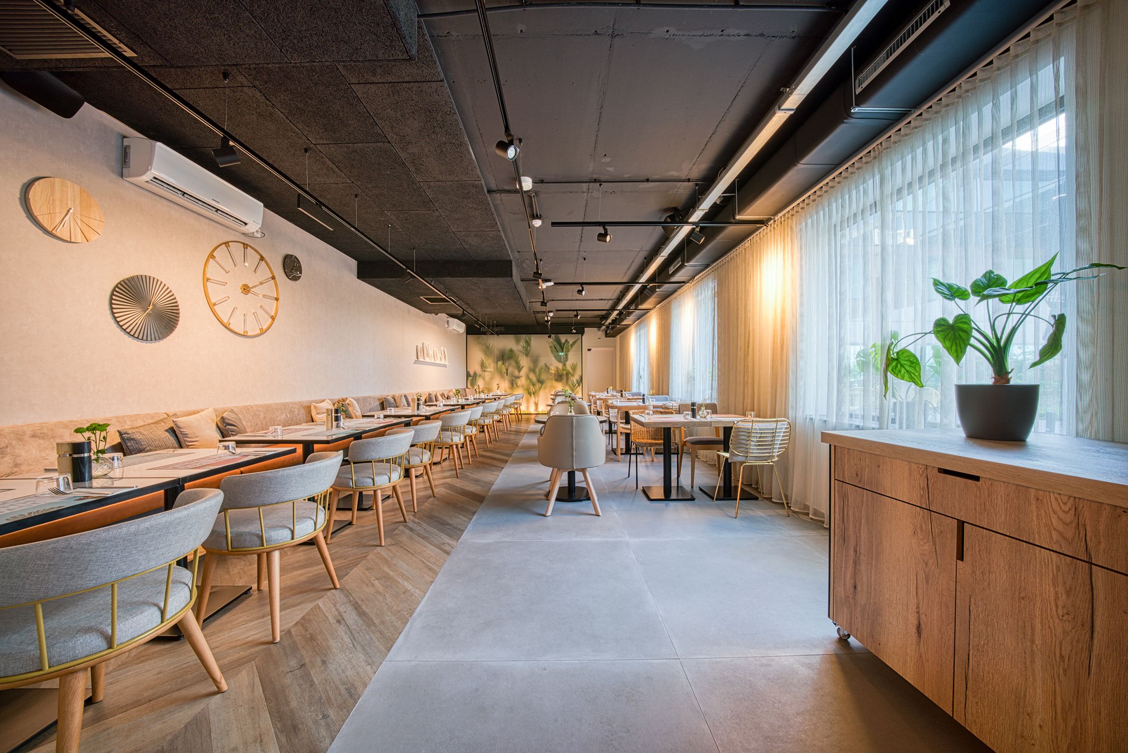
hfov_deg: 112.6
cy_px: 376
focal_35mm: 12
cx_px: 564
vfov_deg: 90.1
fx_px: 376
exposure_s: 1/2
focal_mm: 12
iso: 200
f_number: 18
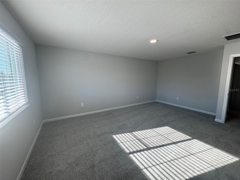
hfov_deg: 102.1
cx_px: 120
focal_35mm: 14
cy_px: 90
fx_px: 97
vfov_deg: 85.7
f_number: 2.2
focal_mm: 2.22
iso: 50
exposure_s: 1/99
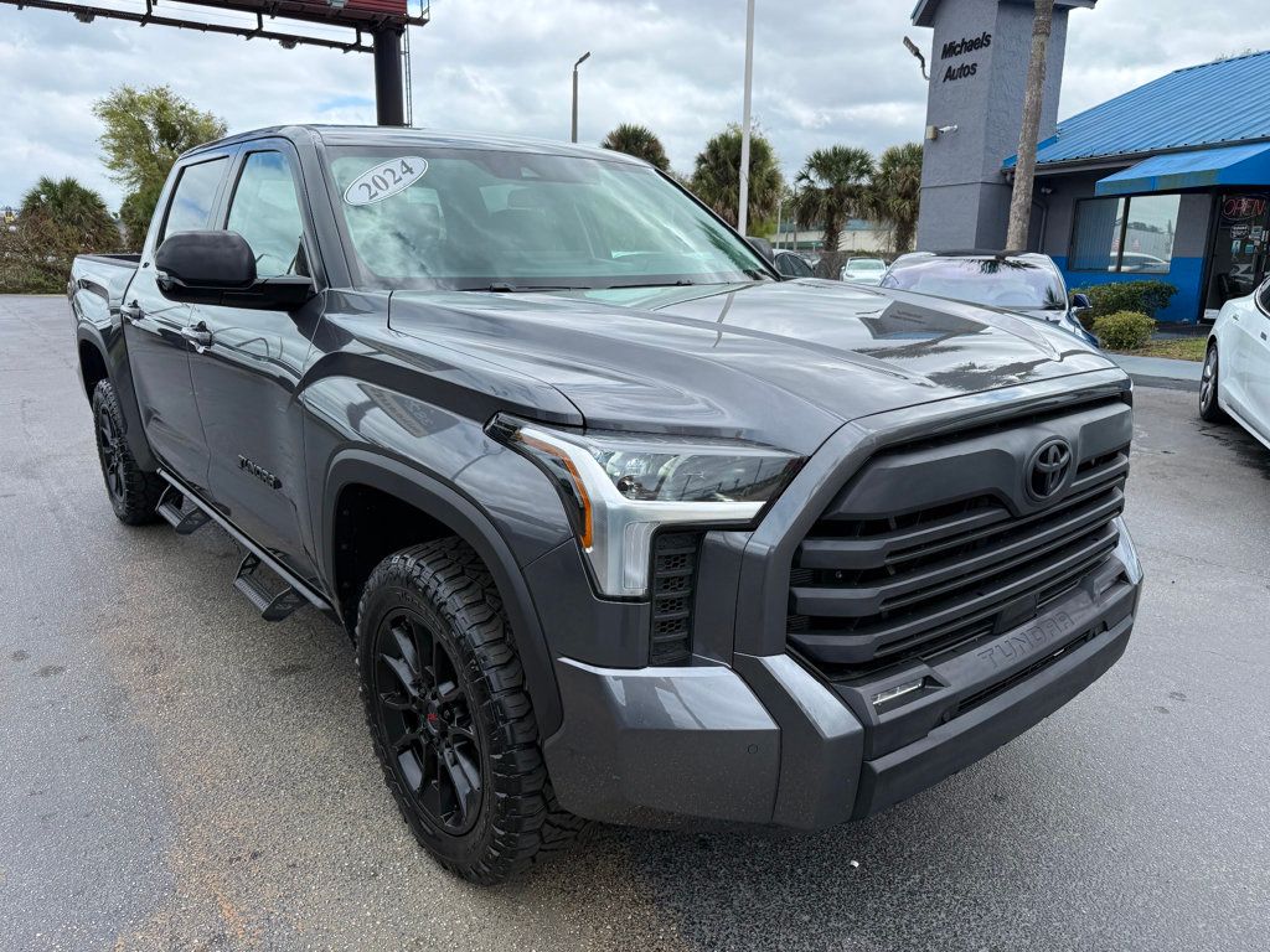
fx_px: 881
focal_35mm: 24
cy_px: 476
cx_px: 635
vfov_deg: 56.8
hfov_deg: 71.6
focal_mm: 6.76
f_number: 1.78
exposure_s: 1/3145
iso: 100
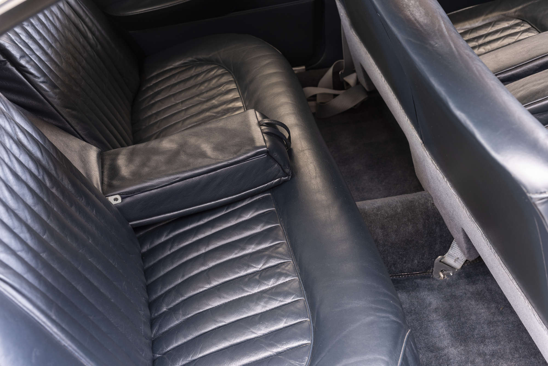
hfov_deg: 39.6
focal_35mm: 50
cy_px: 183
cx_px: 274
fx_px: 761
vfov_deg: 27.0
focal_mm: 50
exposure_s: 1/1.67
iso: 400
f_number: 7.1
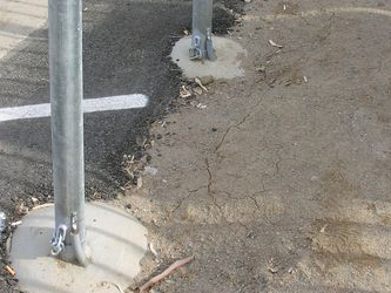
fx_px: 633
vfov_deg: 26.0
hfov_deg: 34.3
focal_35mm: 56
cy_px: 104
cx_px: 173
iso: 50
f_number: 5
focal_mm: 8.9
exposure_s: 1/116
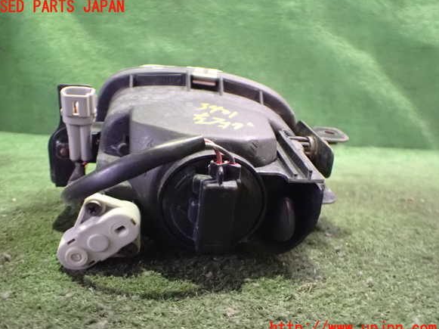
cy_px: 168
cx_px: 214
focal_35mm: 31
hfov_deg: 58.4
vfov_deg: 45.4
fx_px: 393
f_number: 2.3
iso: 1600
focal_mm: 5.4
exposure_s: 1/25
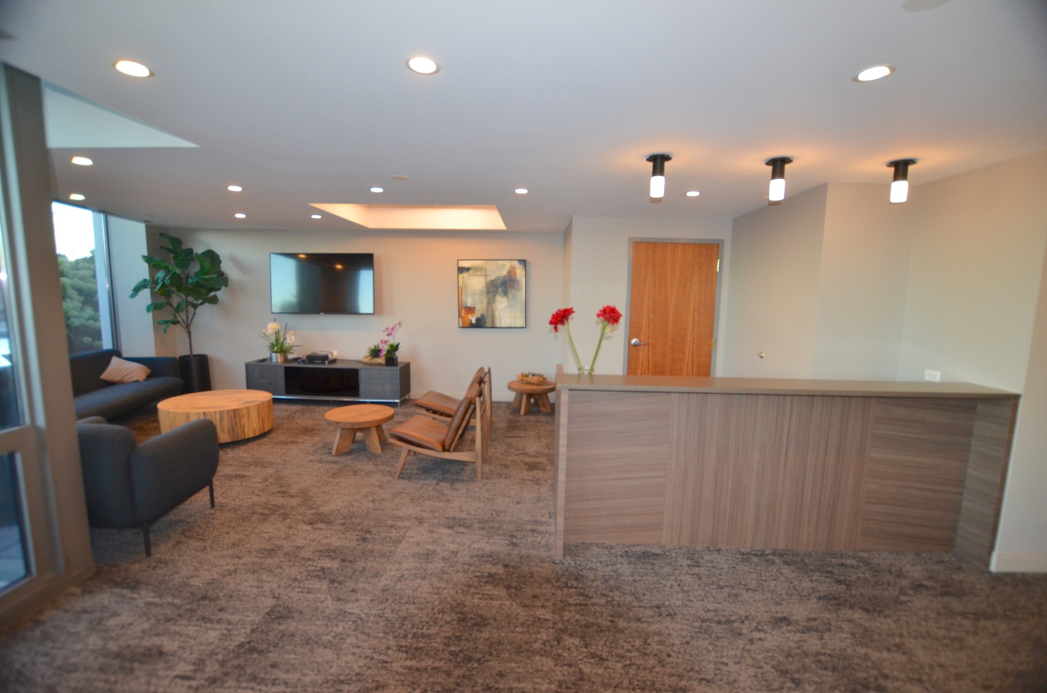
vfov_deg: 77.1
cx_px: 524
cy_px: 346
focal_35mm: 15
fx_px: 435
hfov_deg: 100.5
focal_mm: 10
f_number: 3.5
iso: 800
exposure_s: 1/60
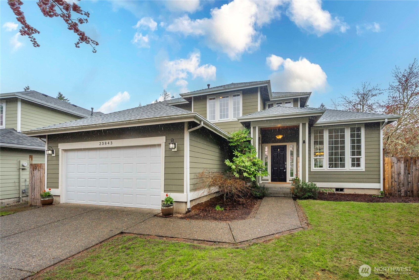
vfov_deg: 77.4
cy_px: 140
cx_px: 210
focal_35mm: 15
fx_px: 175
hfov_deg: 100.4
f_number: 7.1
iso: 80
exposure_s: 1/200
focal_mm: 15
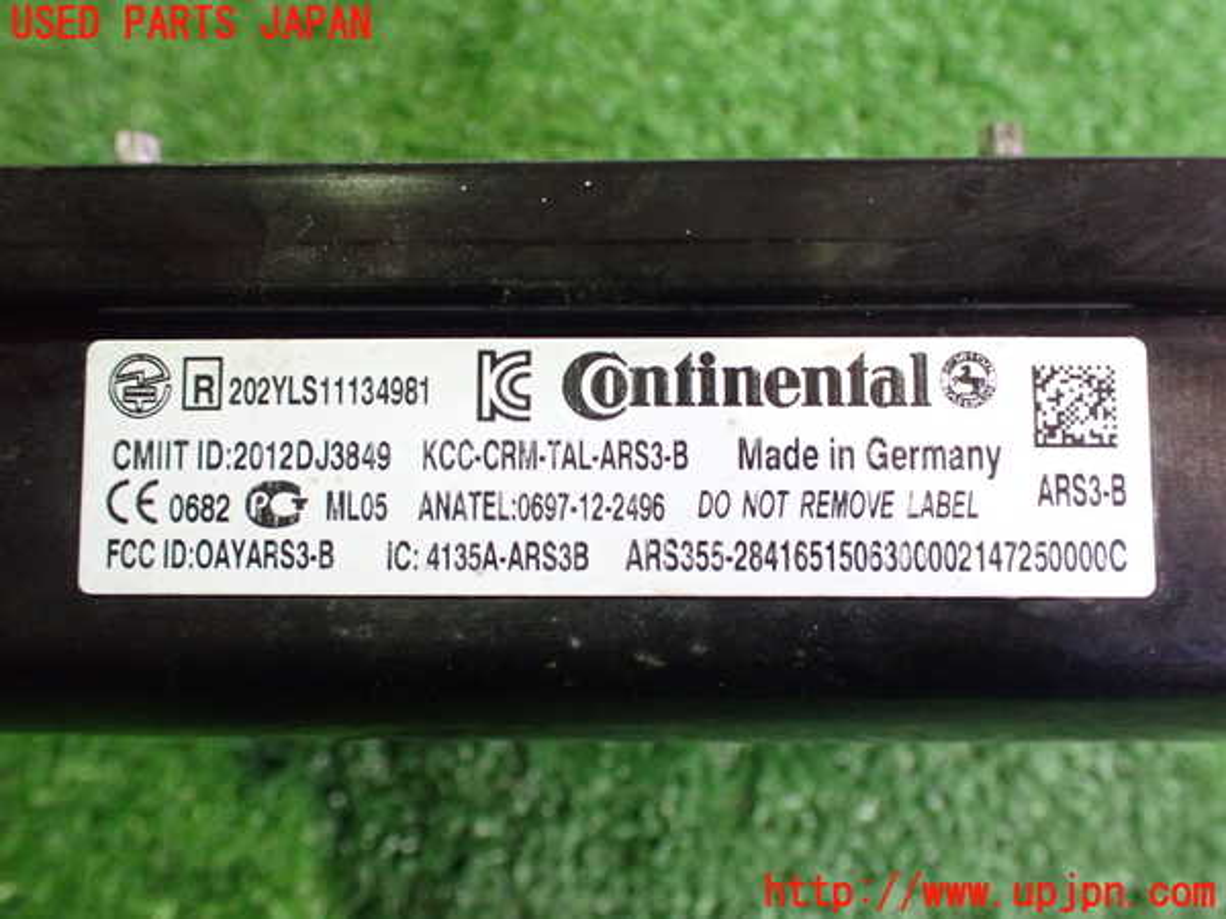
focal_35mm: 30
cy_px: 460
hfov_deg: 60.0
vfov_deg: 46.8
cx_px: 613
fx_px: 1063
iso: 800
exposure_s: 1/60
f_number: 2.3
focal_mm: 5.4
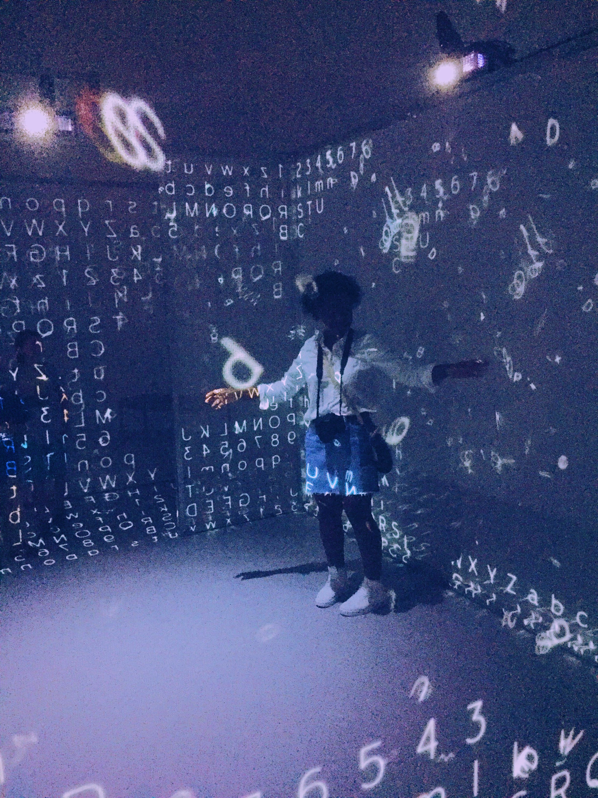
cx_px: 299
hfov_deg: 48.2
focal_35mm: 29
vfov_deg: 61.7
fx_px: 668
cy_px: 399
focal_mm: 4.15
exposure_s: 1/15
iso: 1000
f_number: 2.2
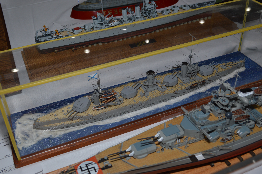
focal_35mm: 45
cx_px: 131
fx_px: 327
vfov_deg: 29.8
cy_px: 87
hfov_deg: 43.6
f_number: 8
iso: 100
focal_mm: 30
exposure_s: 1/60
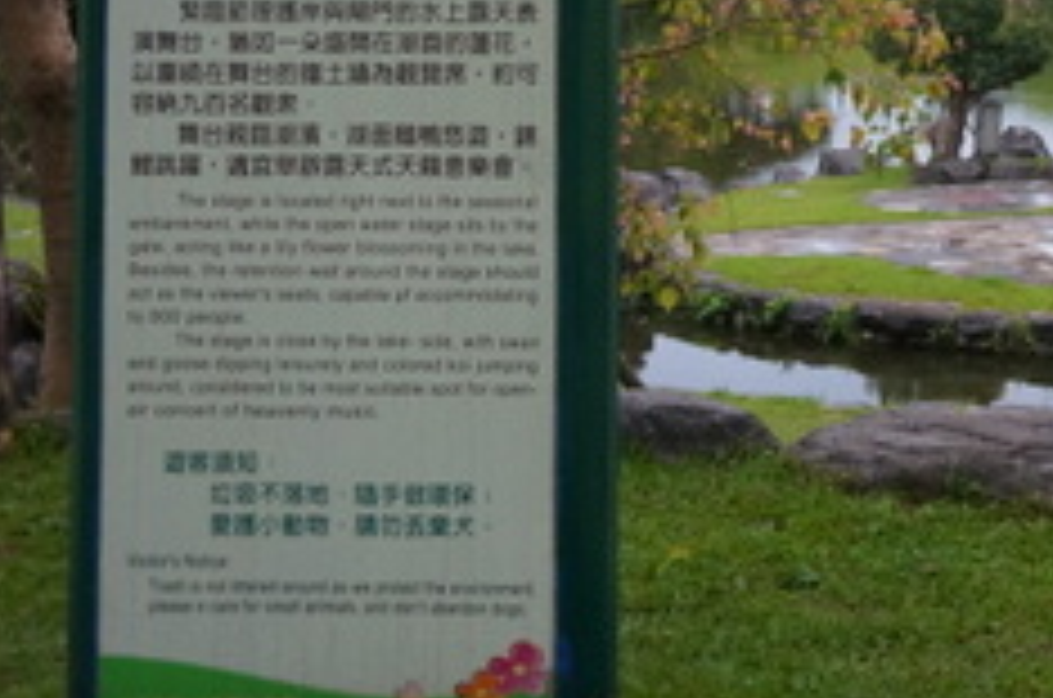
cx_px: 1242
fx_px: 2160
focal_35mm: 74
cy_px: -164
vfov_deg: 17.4
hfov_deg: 24.9
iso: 800
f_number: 4
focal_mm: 18
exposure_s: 1/160
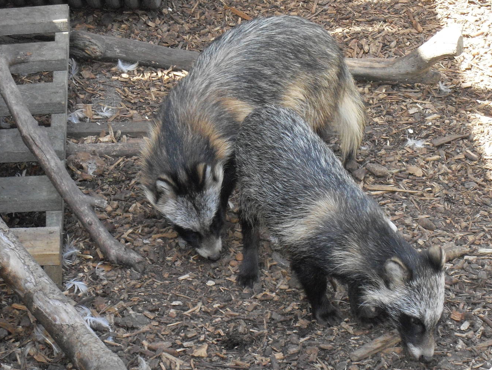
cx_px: 292
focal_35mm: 133
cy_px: 201
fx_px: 1891
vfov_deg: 11.2
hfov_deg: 14.8
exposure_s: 1/90
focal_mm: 18.1
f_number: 5.2
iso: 240
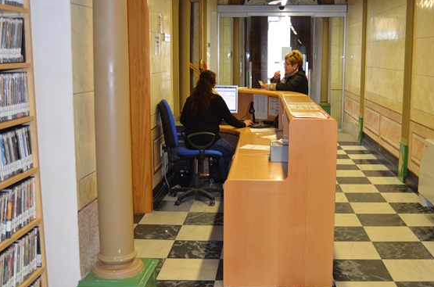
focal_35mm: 45
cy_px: 125
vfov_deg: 29.7
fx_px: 541
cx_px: 242
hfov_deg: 43.6
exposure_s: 1/60
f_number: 4
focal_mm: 26
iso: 560
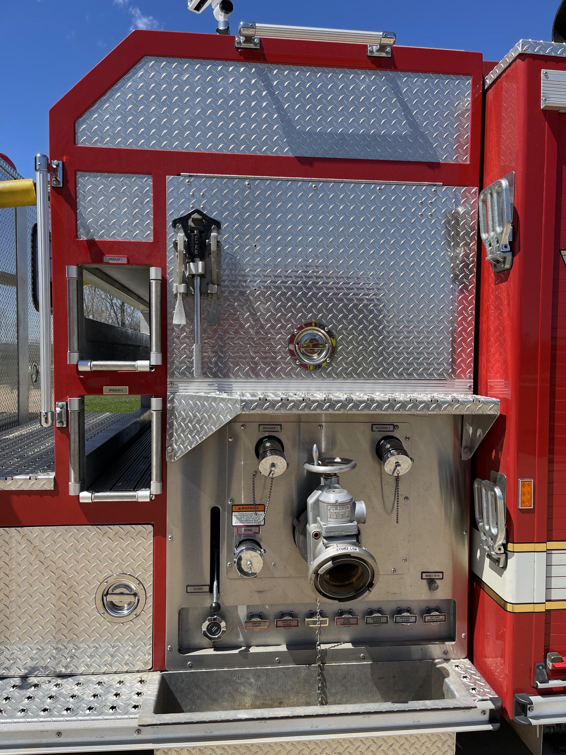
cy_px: 378
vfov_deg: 67.3
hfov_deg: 53.1
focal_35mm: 26
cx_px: 283
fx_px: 567
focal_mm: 5.1
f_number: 1.6
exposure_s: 1/3165
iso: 32
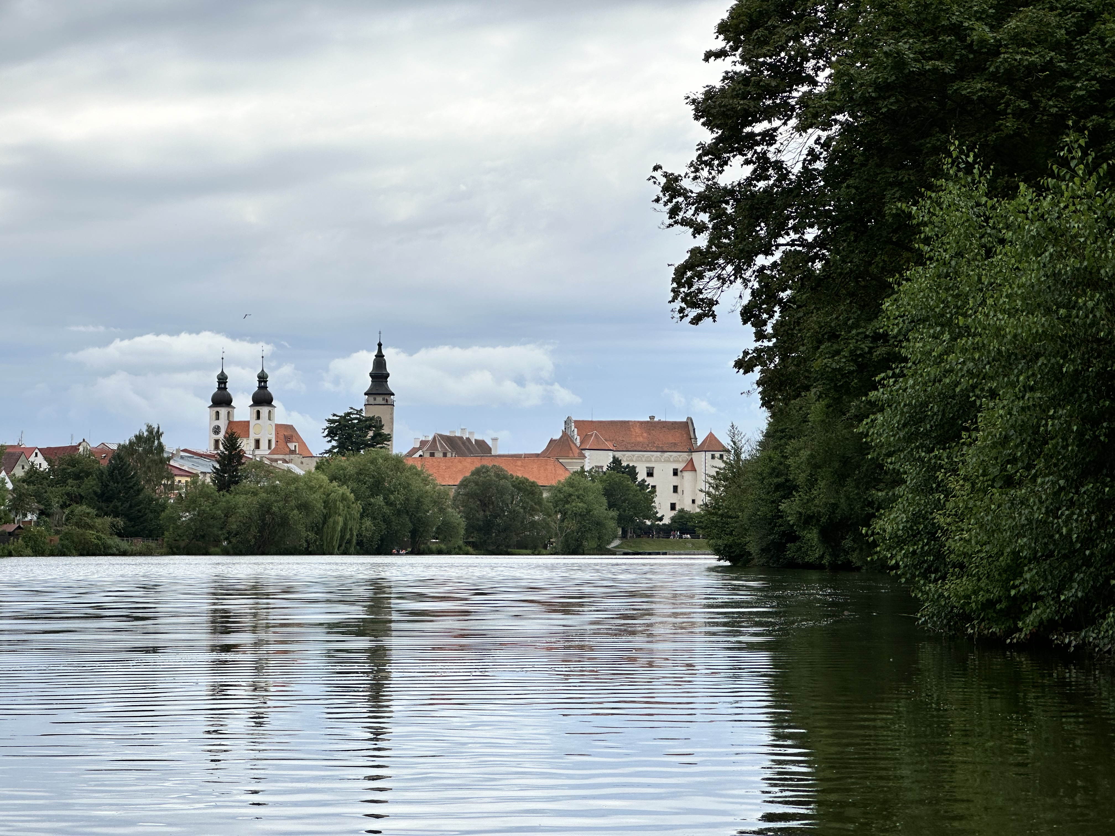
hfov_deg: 25.3
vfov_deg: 19.1
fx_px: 2480
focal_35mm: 77
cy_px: 418
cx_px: 558
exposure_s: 1/752
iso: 32
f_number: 2.8
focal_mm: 9
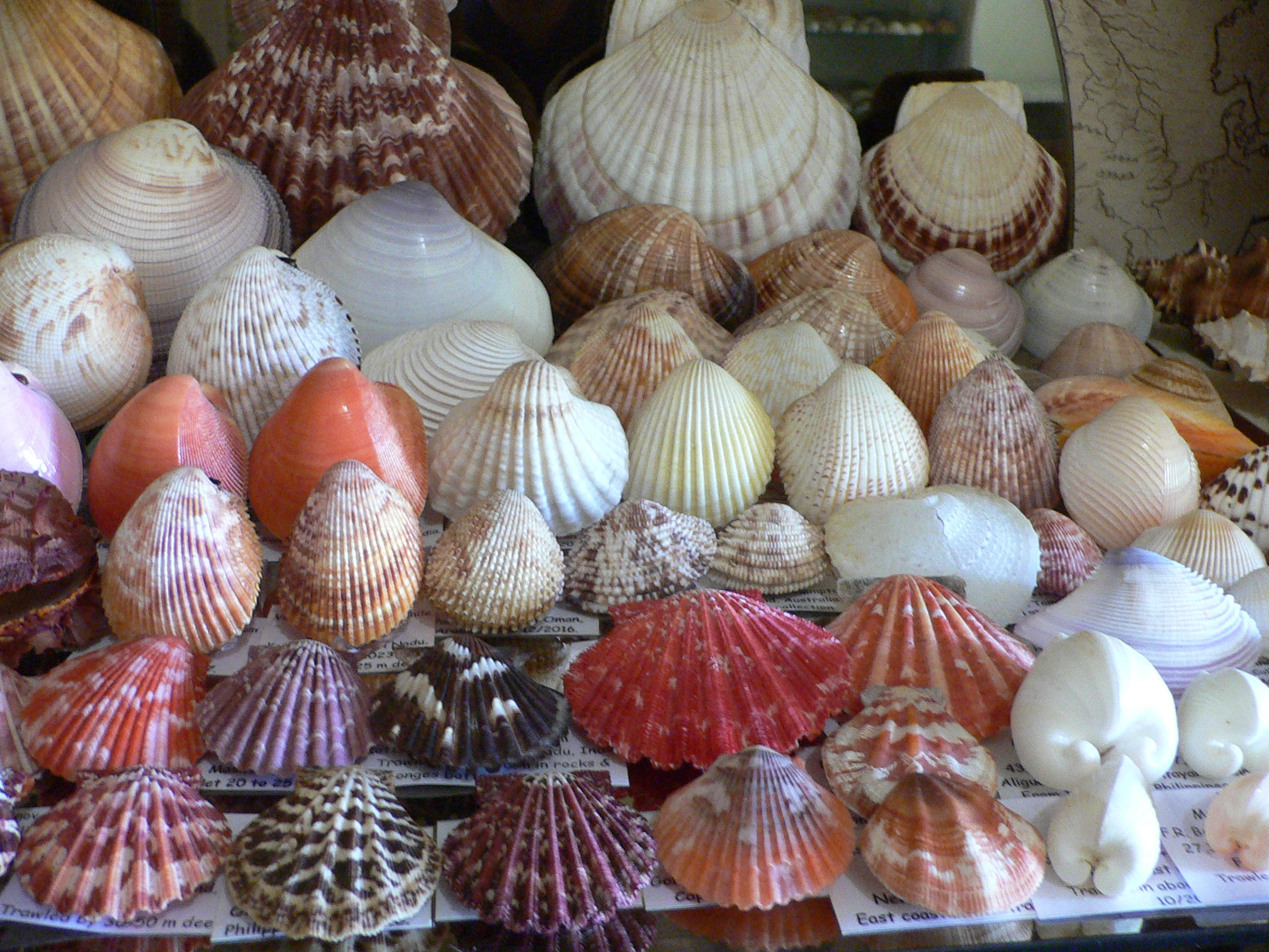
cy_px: 476
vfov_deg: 40.7
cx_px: 634
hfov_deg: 52.6
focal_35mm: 35
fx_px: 1283
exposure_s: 1/13
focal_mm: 4.6
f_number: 2.8
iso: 200
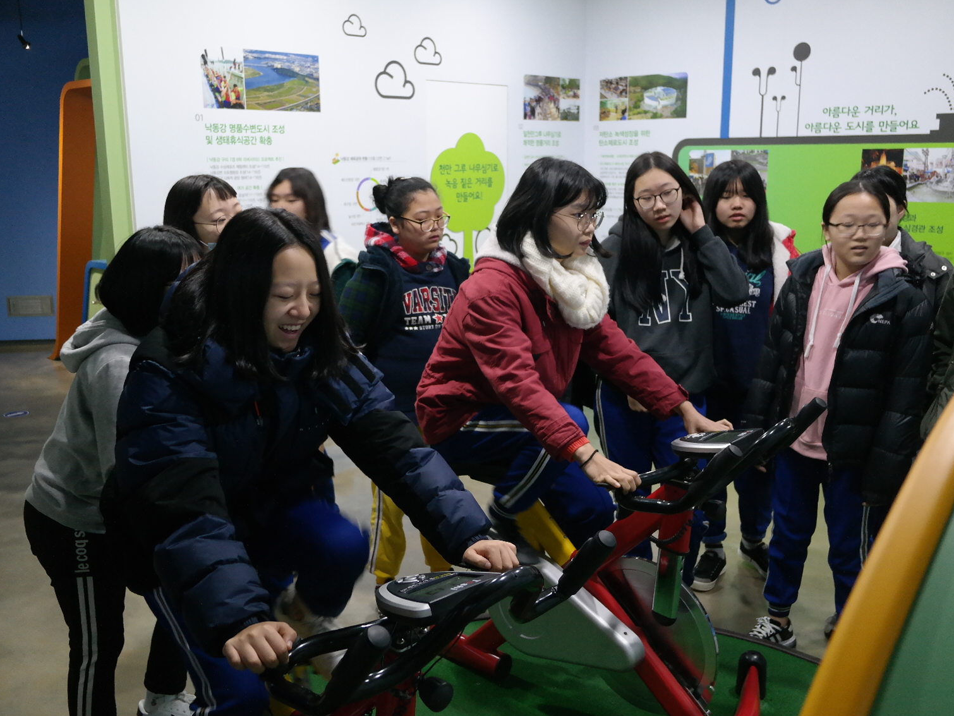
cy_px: 353
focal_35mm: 33
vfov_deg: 43.0
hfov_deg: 55.3
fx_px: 910
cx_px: 481
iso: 800
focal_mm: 20
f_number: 3.5
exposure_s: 1/40
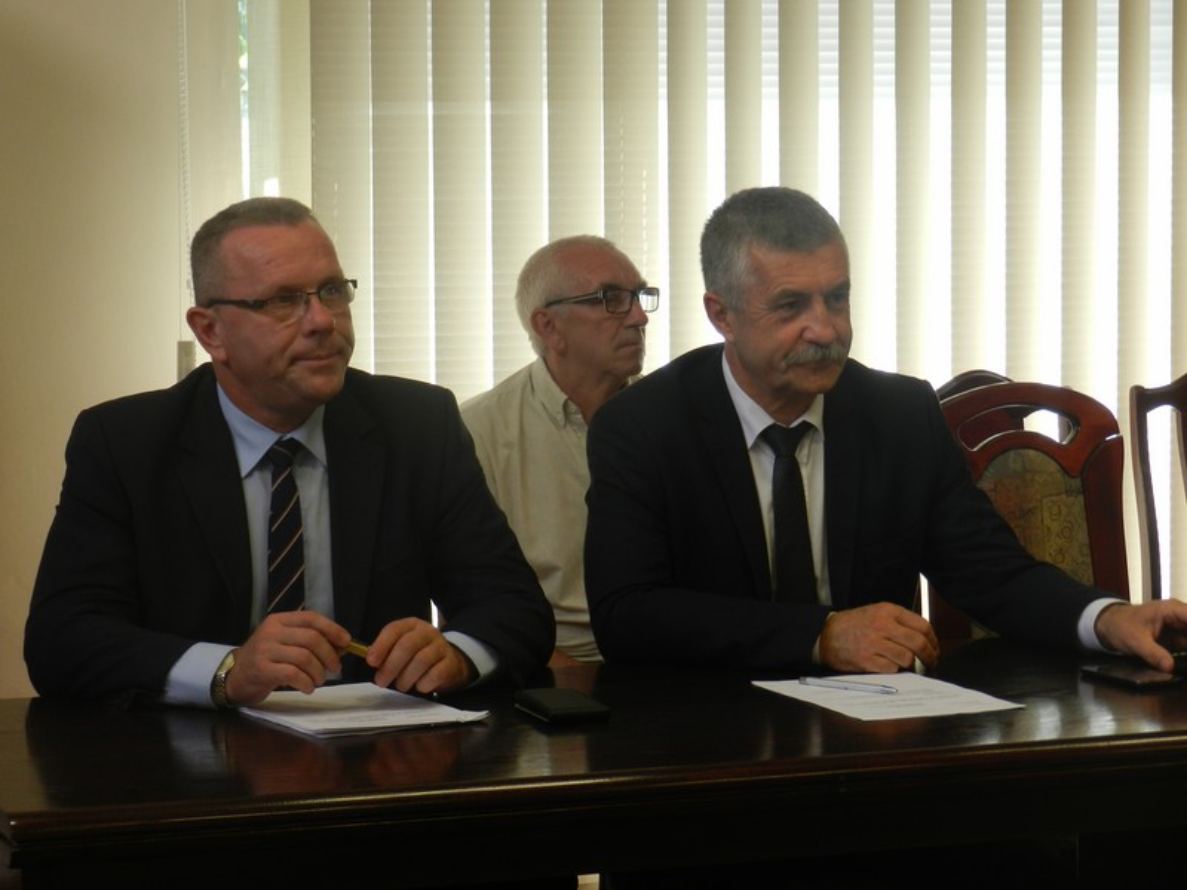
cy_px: 445
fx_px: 3943
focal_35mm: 115
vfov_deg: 12.9
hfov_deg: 17.1
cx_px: 594
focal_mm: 20.5
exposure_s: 1/30
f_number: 4.8
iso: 160
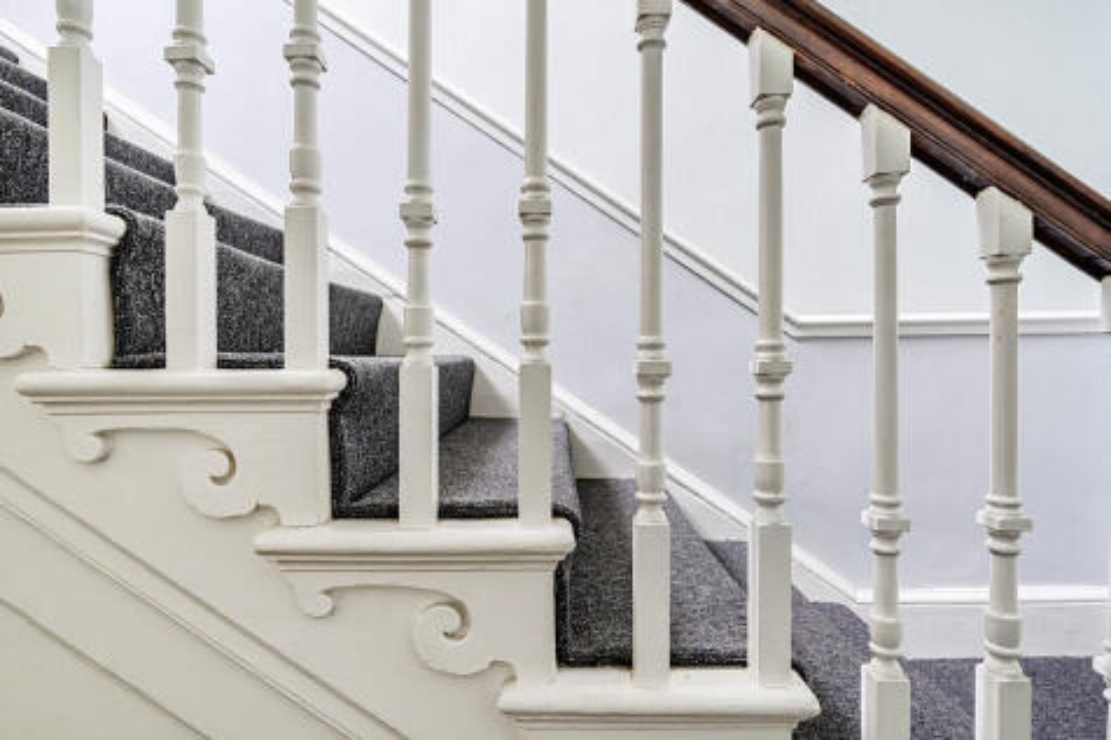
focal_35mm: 18
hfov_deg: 90.0
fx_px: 555
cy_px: 370
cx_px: 556
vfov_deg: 67.3
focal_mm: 12
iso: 100
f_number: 8
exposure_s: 4
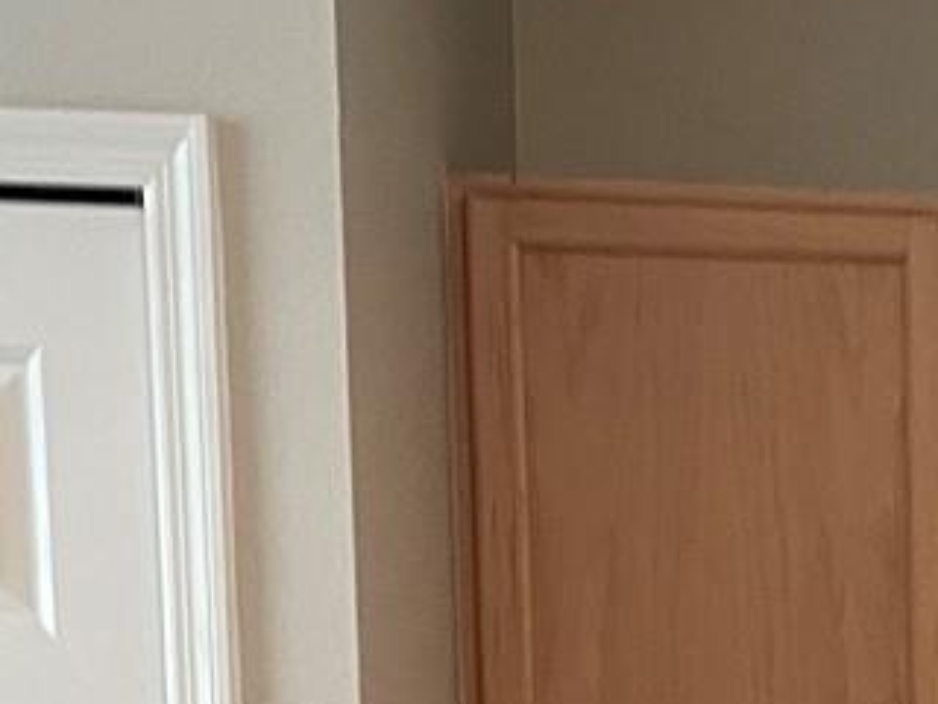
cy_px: 1311
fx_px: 3523
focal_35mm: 130
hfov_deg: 13.7
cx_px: 1618
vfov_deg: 10.6
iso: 160
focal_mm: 4.2
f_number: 1.6
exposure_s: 1/60
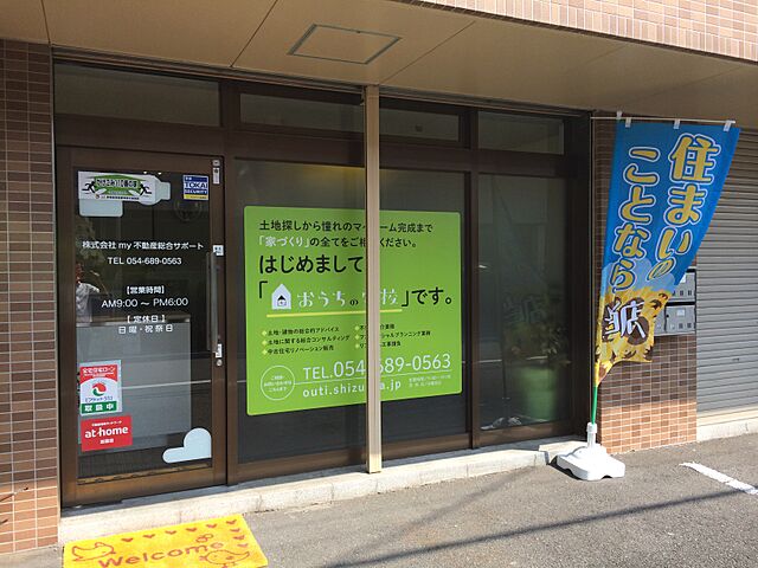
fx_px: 657
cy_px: 284
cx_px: 379
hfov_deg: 60.0
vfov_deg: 46.8
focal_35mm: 30
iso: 32
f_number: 2.2
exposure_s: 1/873
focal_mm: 4.12
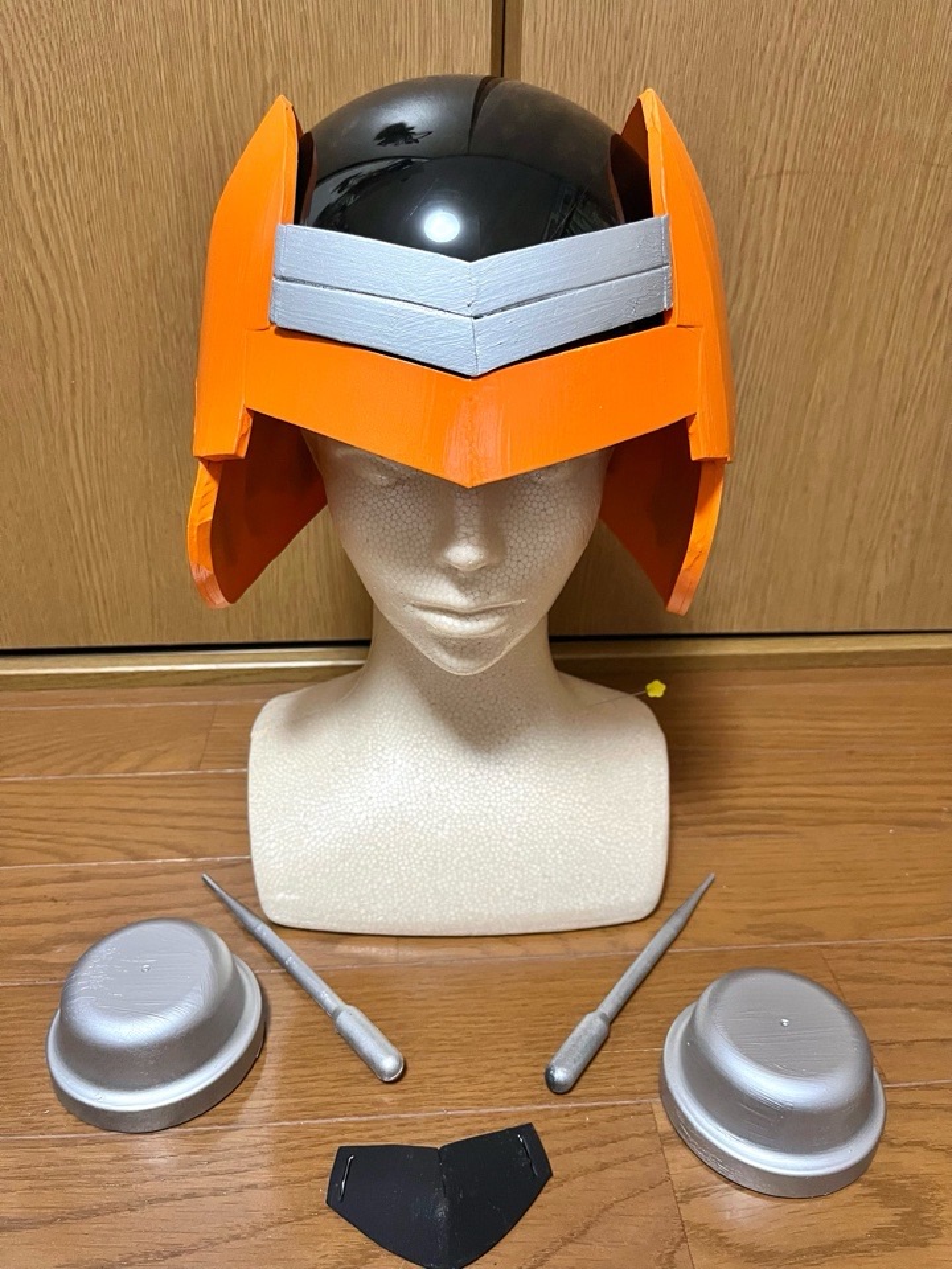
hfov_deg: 53.1
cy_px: 634
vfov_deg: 67.3
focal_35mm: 26
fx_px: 953
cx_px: 476
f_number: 1.6
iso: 400
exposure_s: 1/50
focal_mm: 5.1
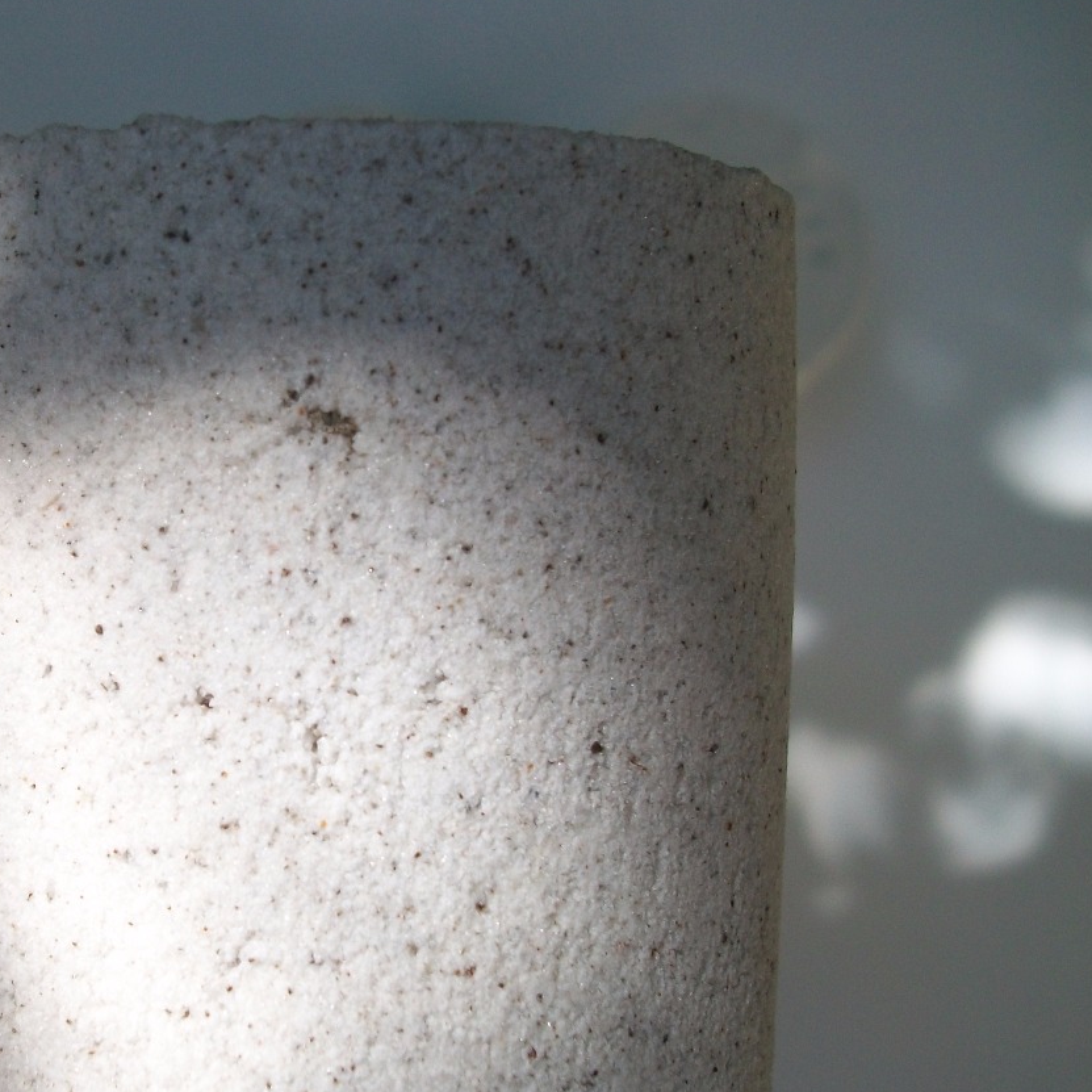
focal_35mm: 49
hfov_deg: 33.4
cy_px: 628
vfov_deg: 34.6
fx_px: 1749
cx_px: 180
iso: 80
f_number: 2.9
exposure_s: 1/250
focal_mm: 5.7
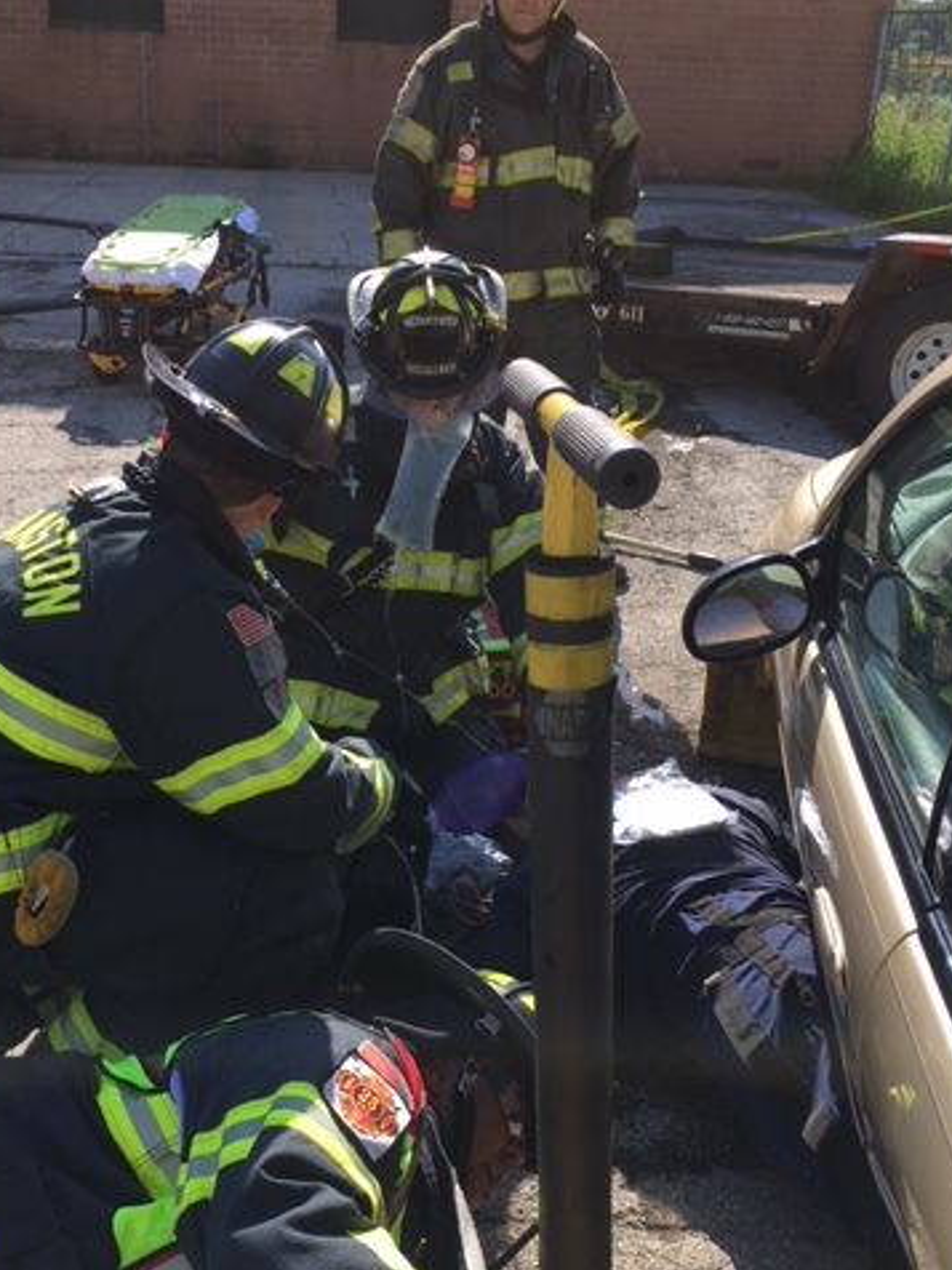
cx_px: 392
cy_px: 760
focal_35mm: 39
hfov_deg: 36.7
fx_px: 1430
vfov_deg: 47.6
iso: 25
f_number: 2.2
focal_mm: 4.15
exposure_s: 1/725
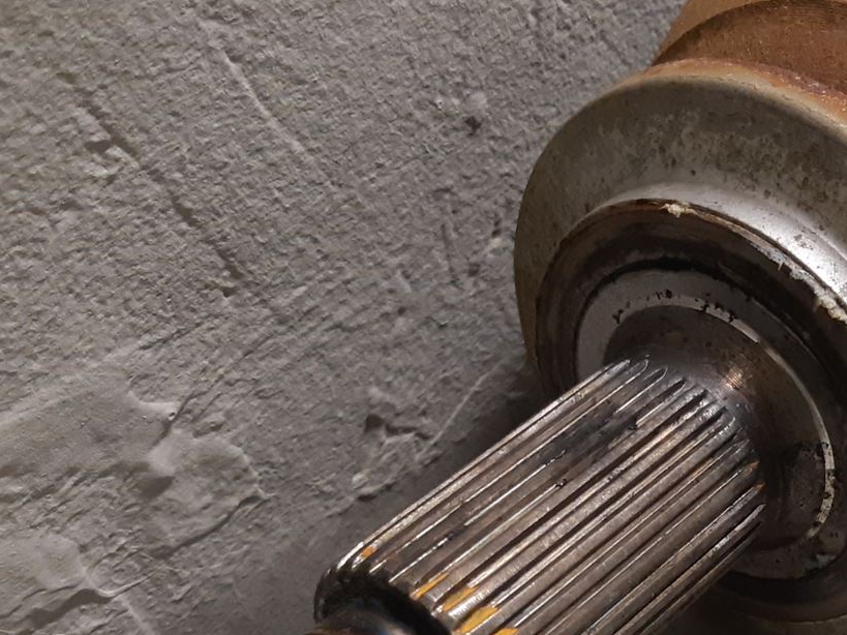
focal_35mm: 65
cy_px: 596
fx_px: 1590
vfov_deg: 22.0
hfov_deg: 28.8
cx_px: 744
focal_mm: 3.93
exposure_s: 1/50
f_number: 1.7
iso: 200
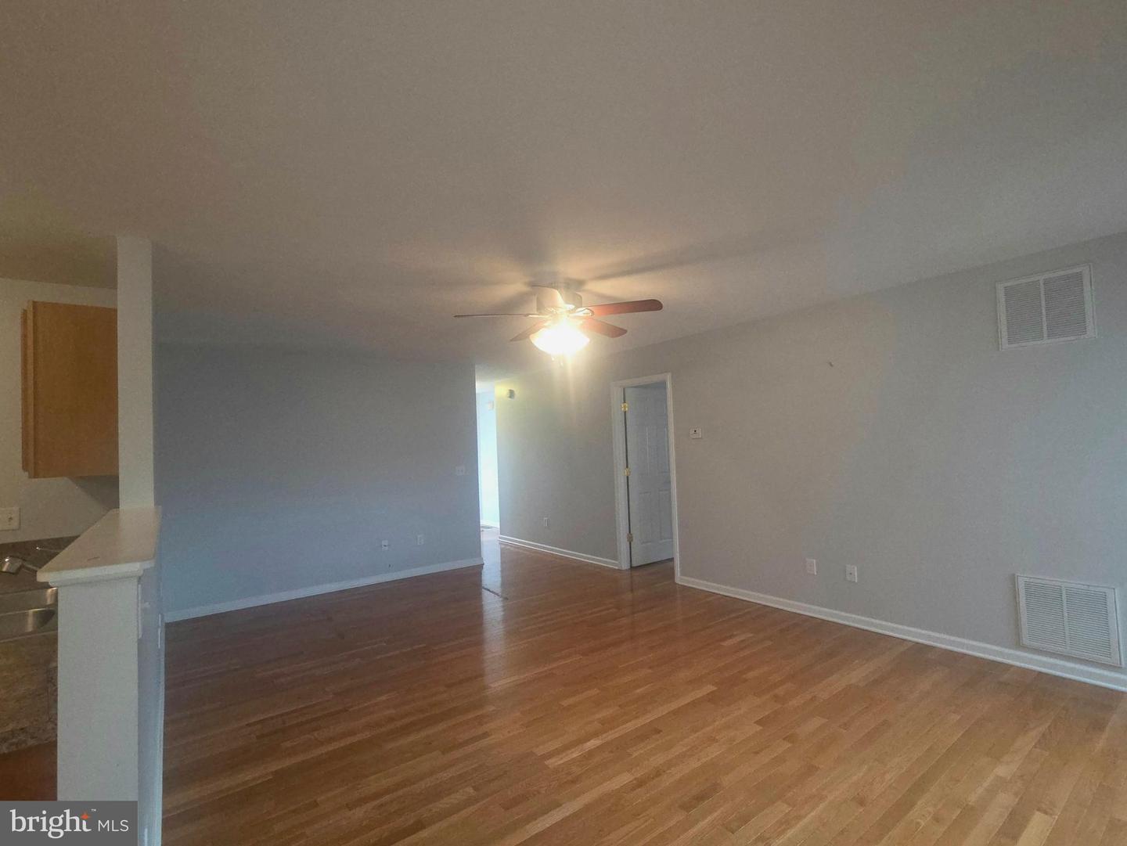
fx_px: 423
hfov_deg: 106.2
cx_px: 564
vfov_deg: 90.0
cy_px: 423
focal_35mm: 13
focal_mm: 2.2
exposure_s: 1/60.2
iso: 250
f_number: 2.2
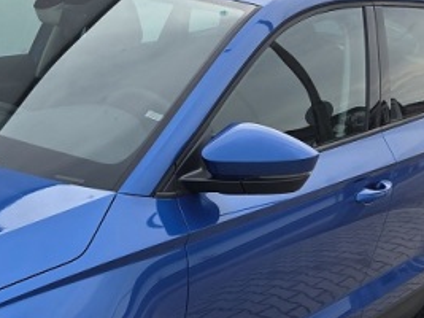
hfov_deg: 27.1
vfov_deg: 21.0
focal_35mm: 69
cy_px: 261
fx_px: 845
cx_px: 33
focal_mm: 5.4
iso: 80
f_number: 1.8
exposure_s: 1/1245
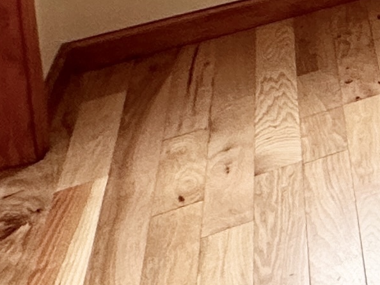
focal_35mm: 95
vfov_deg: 12.3
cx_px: 1077
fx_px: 1043
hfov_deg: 12.2
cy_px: -397
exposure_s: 1/99
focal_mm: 2.22
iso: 100
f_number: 2.2
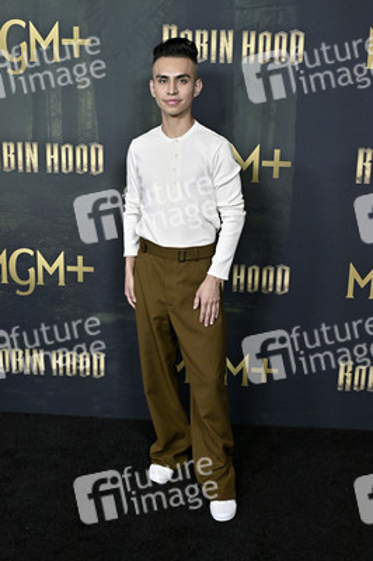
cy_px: 280
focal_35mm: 42
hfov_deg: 31.8
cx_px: 186
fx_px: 654
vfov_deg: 46.4
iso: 1600
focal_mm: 42
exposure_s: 1/320
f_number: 6.3
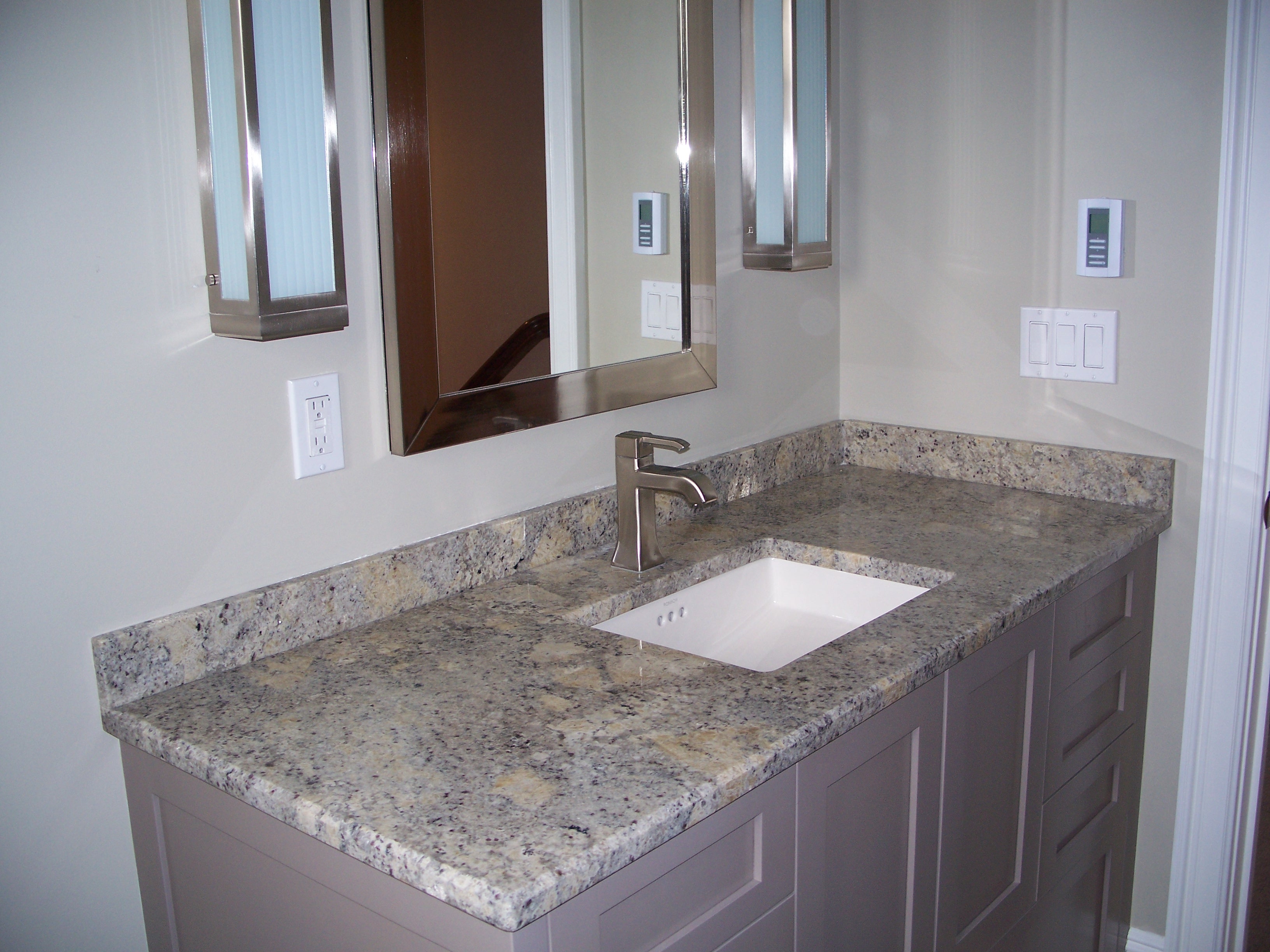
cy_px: 476
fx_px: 1357
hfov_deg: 50.1
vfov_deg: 38.7
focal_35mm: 37
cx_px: 635
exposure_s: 1/60
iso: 125
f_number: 2.8
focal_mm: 7.8
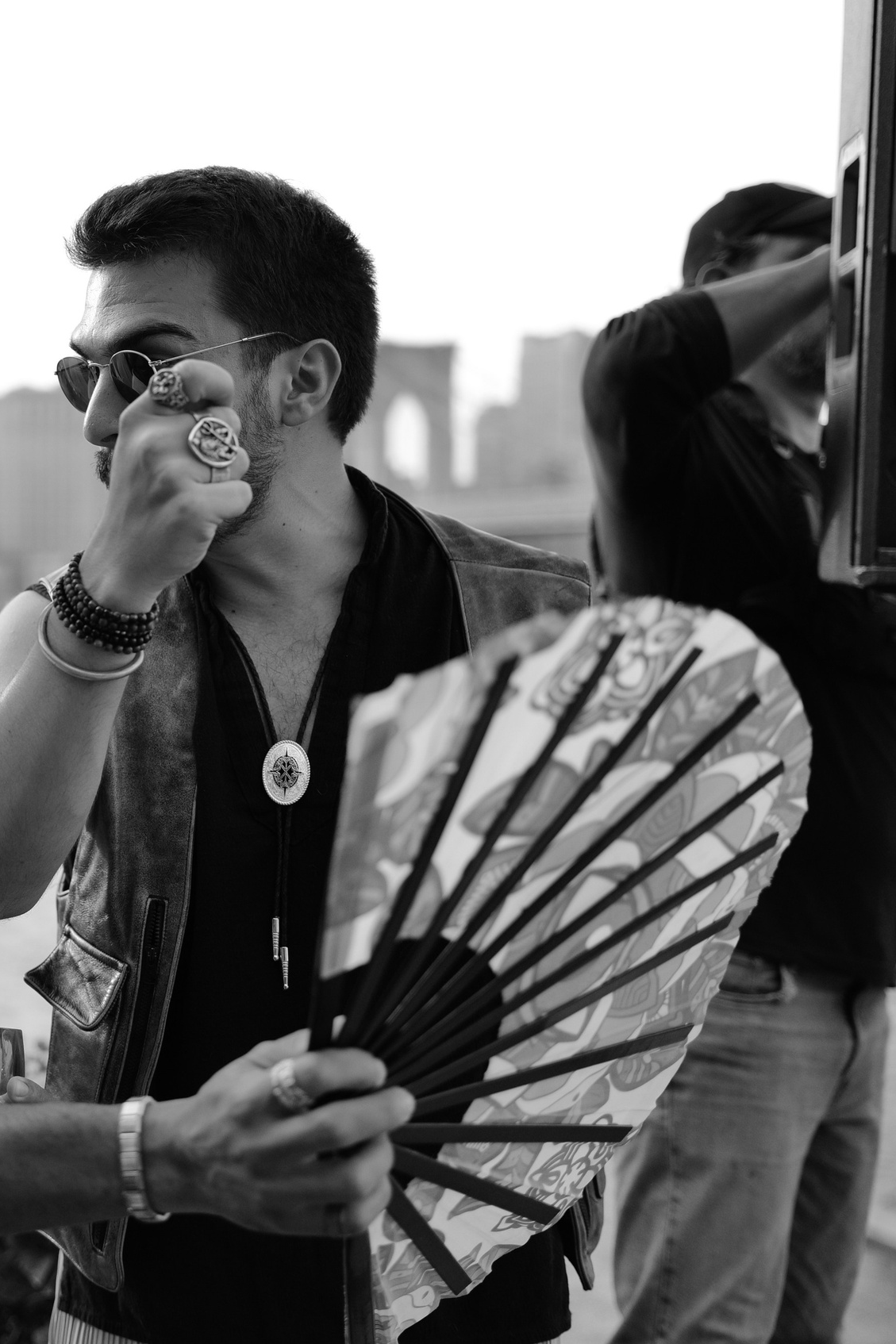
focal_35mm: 65
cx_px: 14
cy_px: 669
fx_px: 2427
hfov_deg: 20.3
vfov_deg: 31.0
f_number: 2.8
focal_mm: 43
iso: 800
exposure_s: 1/800
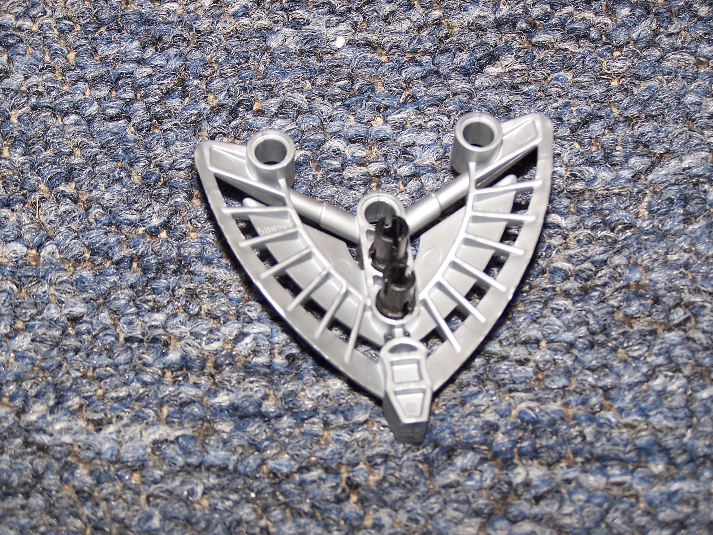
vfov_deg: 18.0
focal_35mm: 82
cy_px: 268
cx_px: 356
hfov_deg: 23.8
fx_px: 1689
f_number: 3.2
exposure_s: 1/90
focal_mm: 13.7
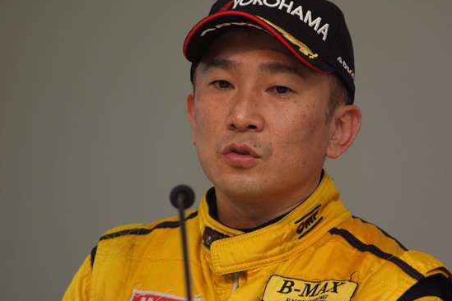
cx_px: 236
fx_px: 4444
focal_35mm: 354
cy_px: 155
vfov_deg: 3.9
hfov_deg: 5.8
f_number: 2.8
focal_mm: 180
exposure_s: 1/125
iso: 400
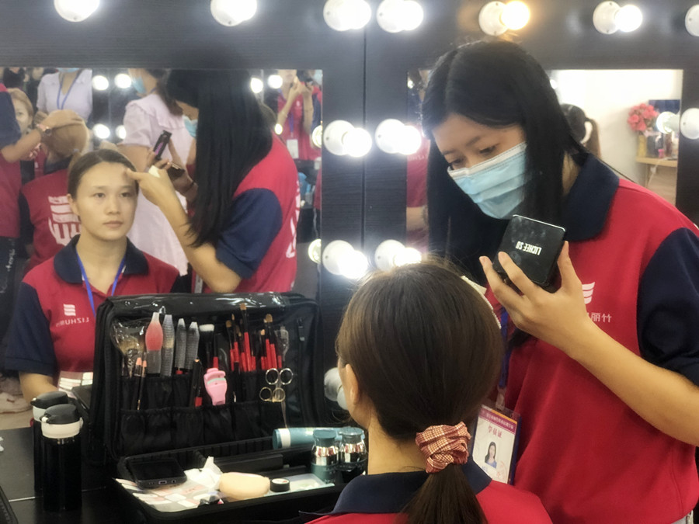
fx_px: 1151
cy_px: 262
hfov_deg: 33.8
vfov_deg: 25.7
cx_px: 350
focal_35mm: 57
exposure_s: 1/33
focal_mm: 6.6
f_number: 2.8
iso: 320
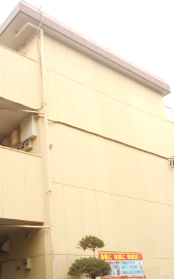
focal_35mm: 41
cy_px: 154
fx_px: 311
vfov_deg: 48.1
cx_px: 47
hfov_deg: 30.8
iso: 140
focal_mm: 4.6
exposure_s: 1/30
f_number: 3.2
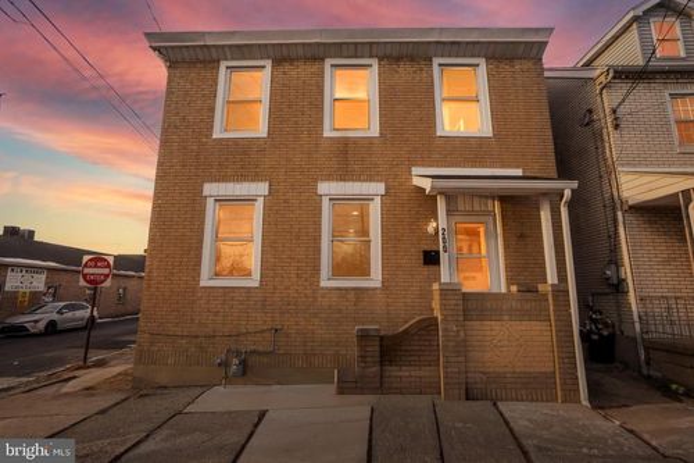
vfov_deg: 73.7
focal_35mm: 16
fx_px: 308
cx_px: 347
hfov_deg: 96.8
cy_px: 232
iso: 100
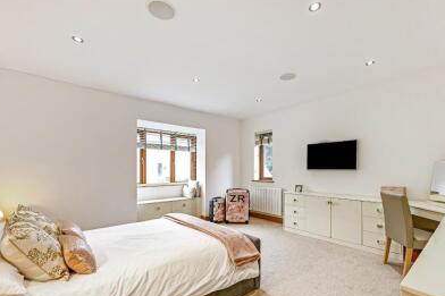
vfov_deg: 69.9
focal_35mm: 17
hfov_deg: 93.2
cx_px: 234
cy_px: 173
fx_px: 210
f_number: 9
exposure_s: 1/4
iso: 250
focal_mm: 14
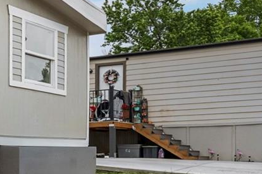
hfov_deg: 18.5
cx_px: -215
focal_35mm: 85
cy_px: 86
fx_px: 619
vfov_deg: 16.1
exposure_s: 1/320
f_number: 8
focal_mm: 22
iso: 500
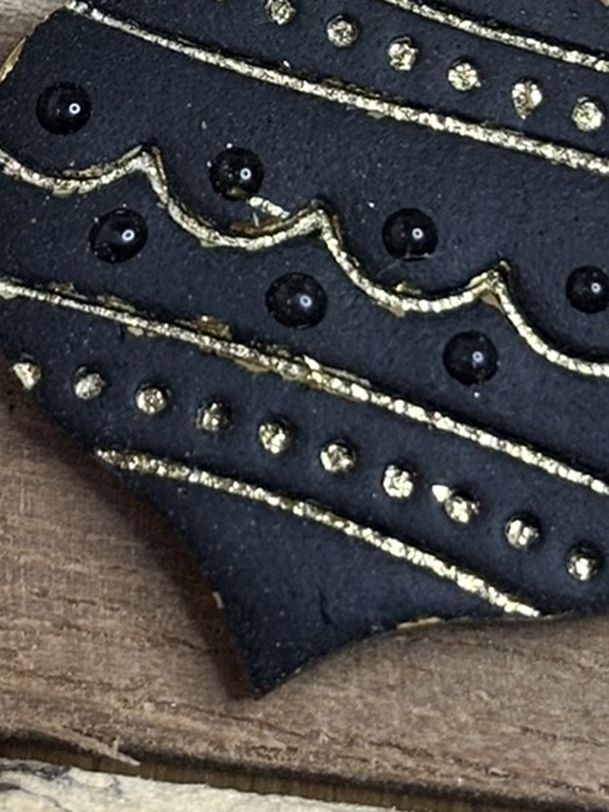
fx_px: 4506
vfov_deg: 10.1
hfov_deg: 7.7
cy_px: -272
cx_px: 113
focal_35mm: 192
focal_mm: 5.96
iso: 64
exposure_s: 1/50
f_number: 1.6
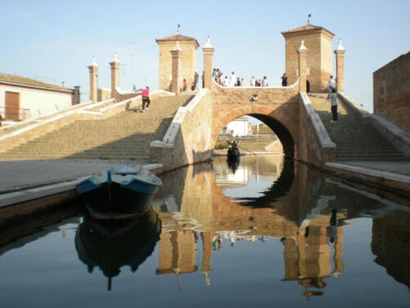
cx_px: 205
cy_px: 154
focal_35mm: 38
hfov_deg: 49.0
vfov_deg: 37.7
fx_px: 450
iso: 50
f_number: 4.6
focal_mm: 6.3
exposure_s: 1/184
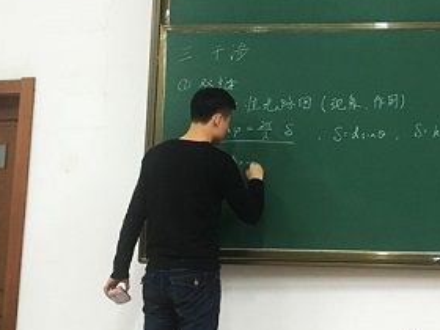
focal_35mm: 57
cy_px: 99
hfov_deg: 33.4
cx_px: 302
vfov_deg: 25.5
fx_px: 725
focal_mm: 4.15
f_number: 2.2
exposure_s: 1/33
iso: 200
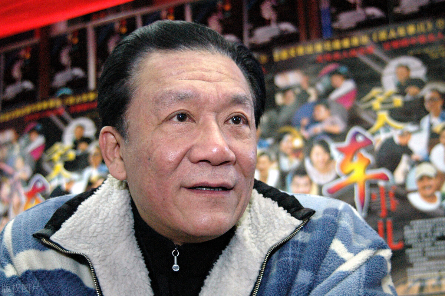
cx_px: 222
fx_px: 741
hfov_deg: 33.4
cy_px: 148
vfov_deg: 22.6
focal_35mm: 60
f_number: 4
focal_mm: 40
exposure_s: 1/40
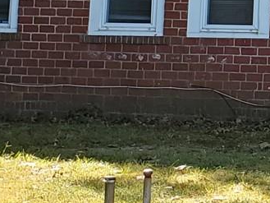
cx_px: 521
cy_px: -76
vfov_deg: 9.0
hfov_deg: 11.2
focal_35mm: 162
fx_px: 1264
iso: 50
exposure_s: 1/123
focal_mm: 4.3
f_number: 2.4
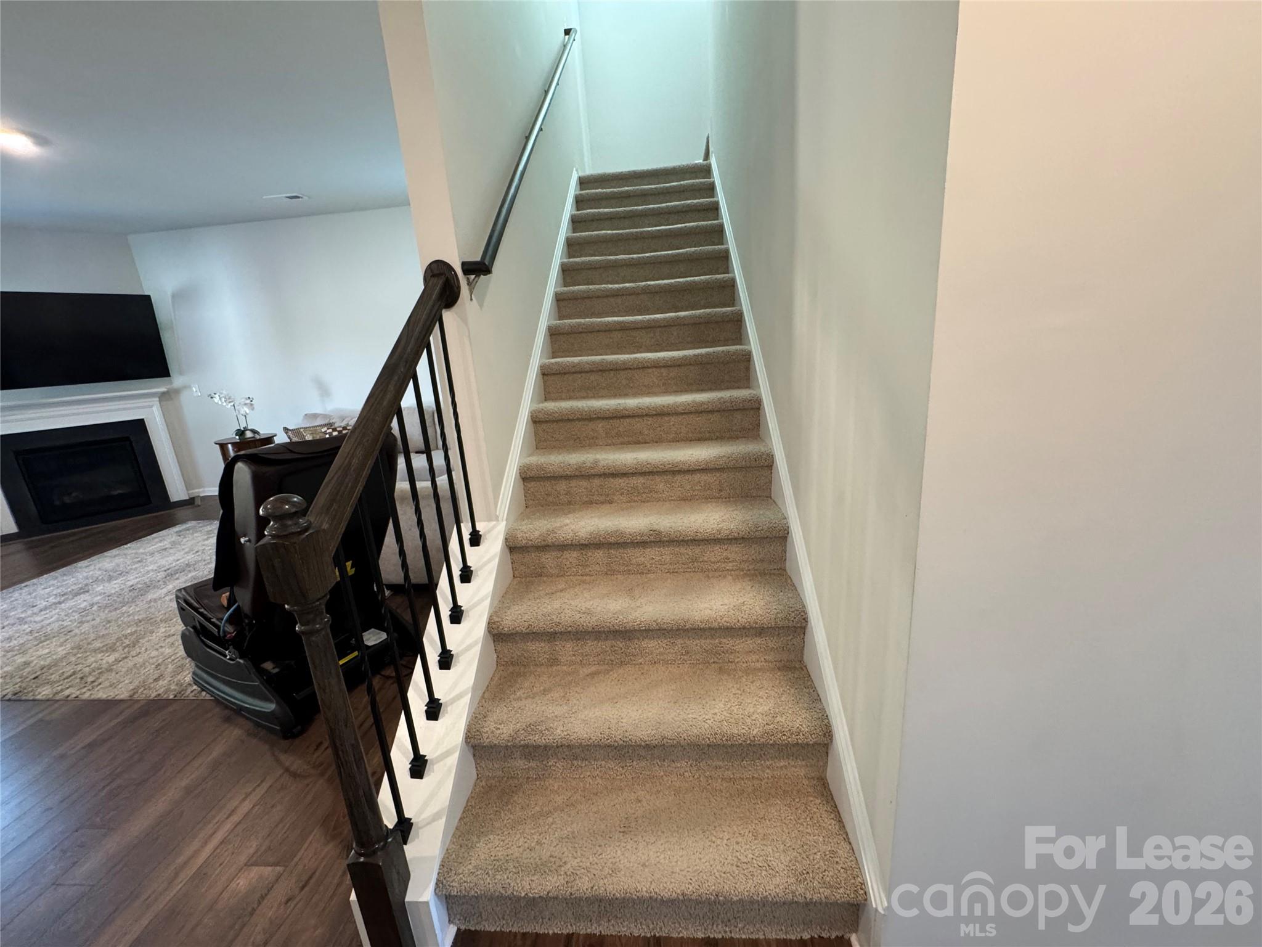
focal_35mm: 14
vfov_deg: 85.7
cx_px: 631
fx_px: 510
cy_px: 474
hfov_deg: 102.1
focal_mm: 2.22
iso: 400
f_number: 2.2
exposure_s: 1/60
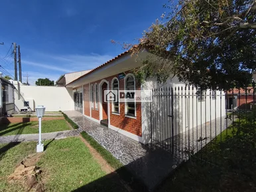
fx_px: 111
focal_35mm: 15
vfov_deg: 81.7
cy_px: 96
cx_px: 128
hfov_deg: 98.2
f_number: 2.2
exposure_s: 1/2506
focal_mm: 1.91
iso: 50
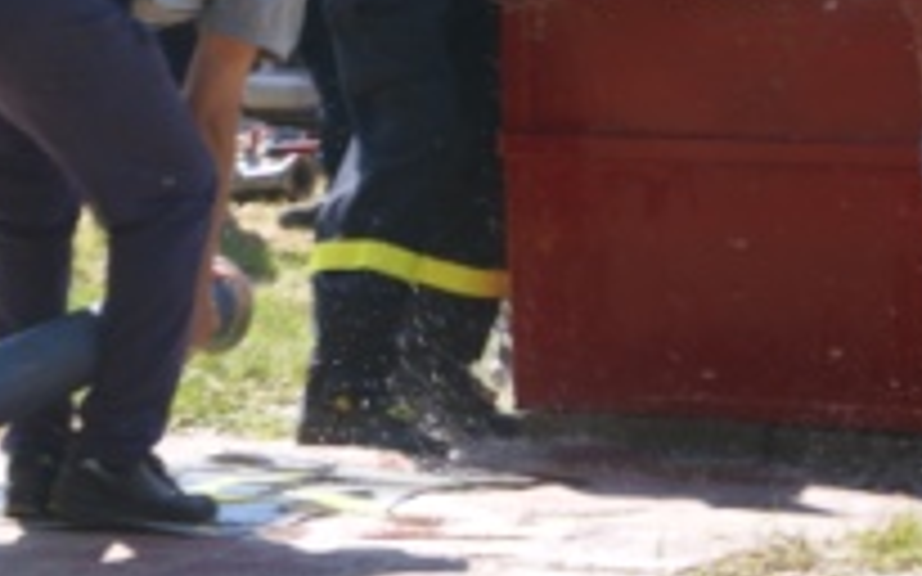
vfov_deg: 5.6
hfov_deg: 9.0
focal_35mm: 234
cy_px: -68
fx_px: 5878
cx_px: 193
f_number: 5.6
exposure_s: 1/160
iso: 100
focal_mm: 70
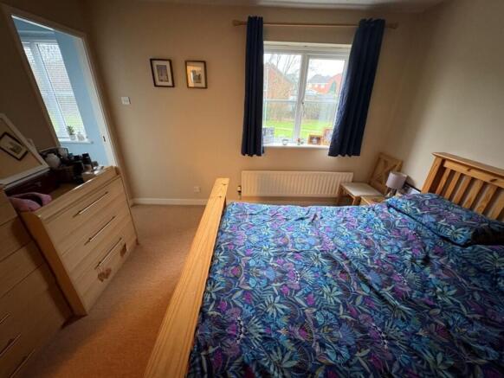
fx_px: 204
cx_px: 252
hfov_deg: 102.0
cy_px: 189
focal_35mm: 14
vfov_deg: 85.7
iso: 640
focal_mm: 2.22
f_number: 2.2
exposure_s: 1/33
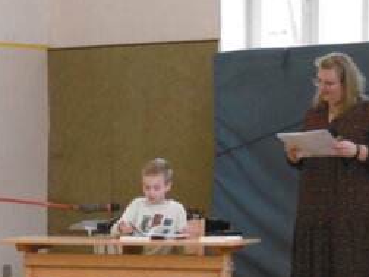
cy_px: 213
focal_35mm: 165
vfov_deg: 9.0
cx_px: 144
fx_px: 1759
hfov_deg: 12.0
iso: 800
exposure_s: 1/160
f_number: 4.8
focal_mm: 18.6
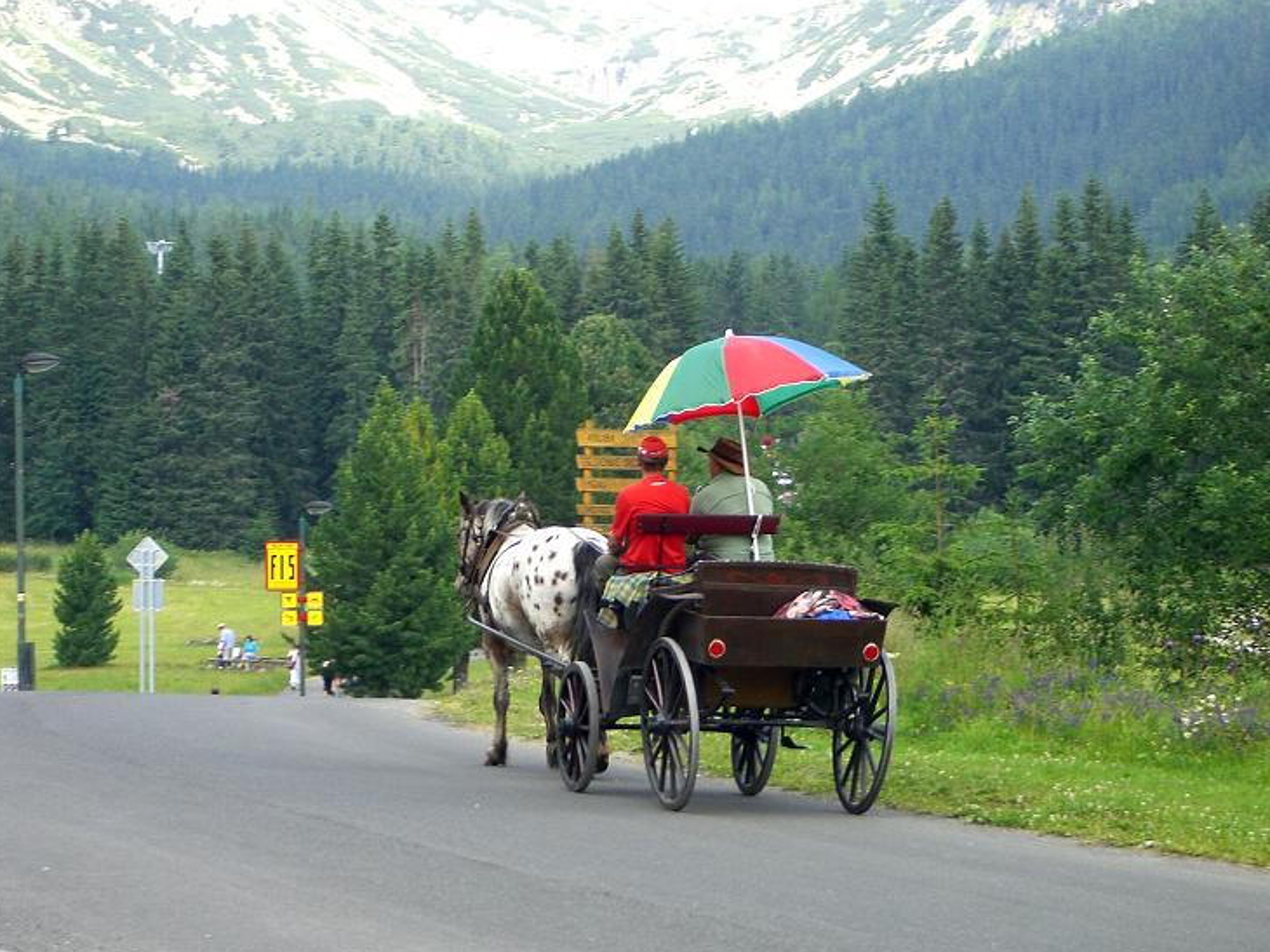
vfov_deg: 11.9
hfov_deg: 15.8
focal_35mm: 125
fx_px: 4585
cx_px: 685
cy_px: 506
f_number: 5.4
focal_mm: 18.9
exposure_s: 1/60
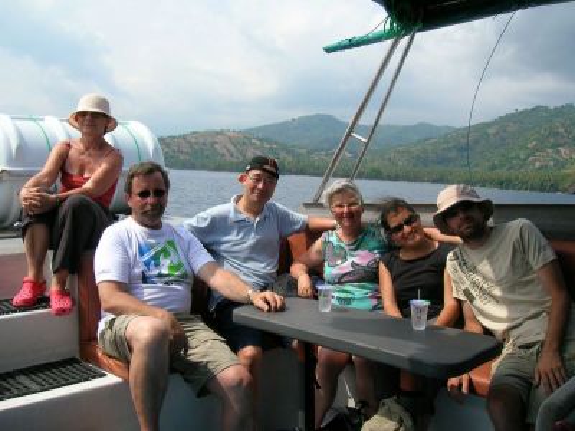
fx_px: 565
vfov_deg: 41.8
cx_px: 288
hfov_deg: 54.0
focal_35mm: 34
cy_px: 216
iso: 50
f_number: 4.9
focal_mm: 5.7
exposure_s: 1/404
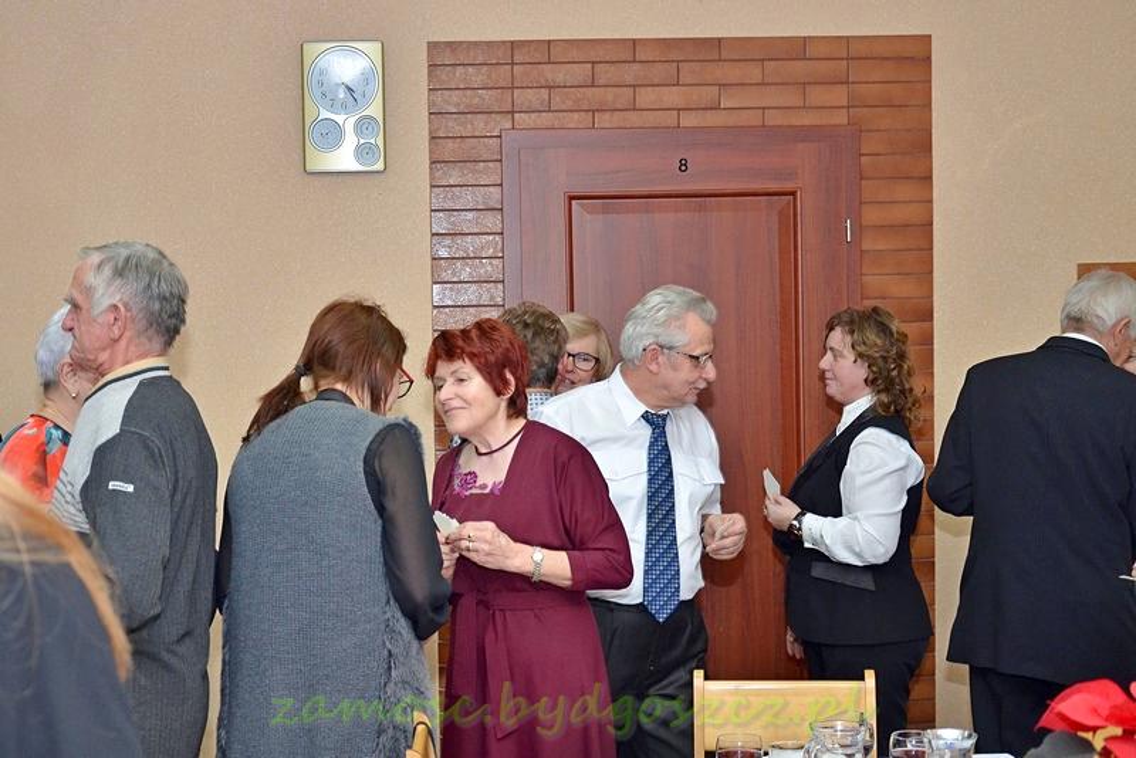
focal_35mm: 48
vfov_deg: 28.1
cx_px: 568
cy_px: 379
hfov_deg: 41.1
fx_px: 1515
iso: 800
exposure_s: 1/125
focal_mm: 32
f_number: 4.2
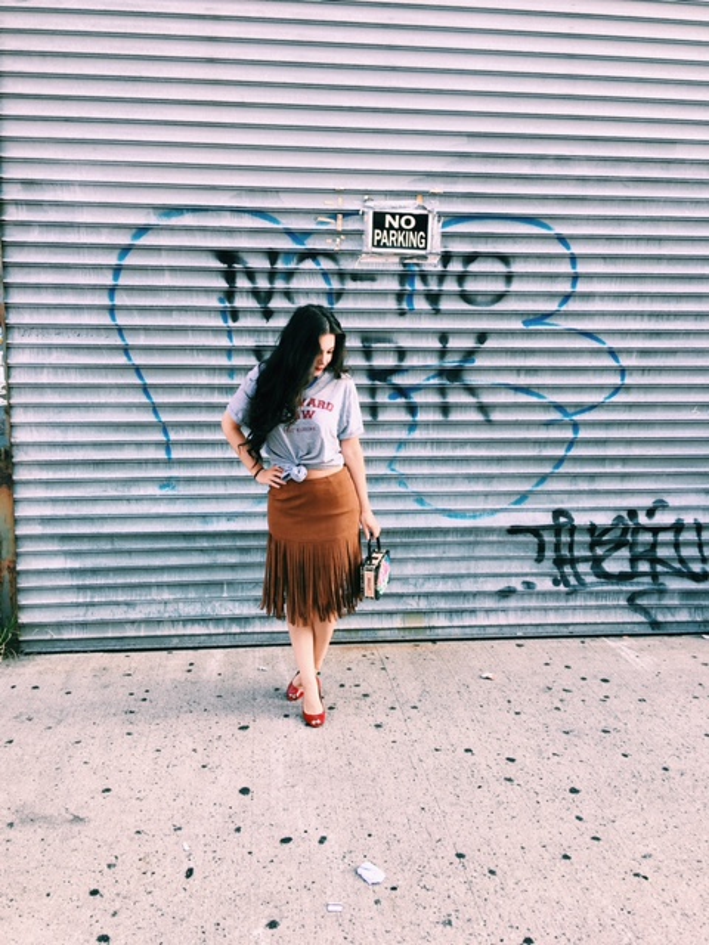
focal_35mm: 29
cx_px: 354
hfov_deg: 48.2
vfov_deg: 61.7
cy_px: 472
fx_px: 792
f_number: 2.2
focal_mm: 4.15
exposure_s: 1/121
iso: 25
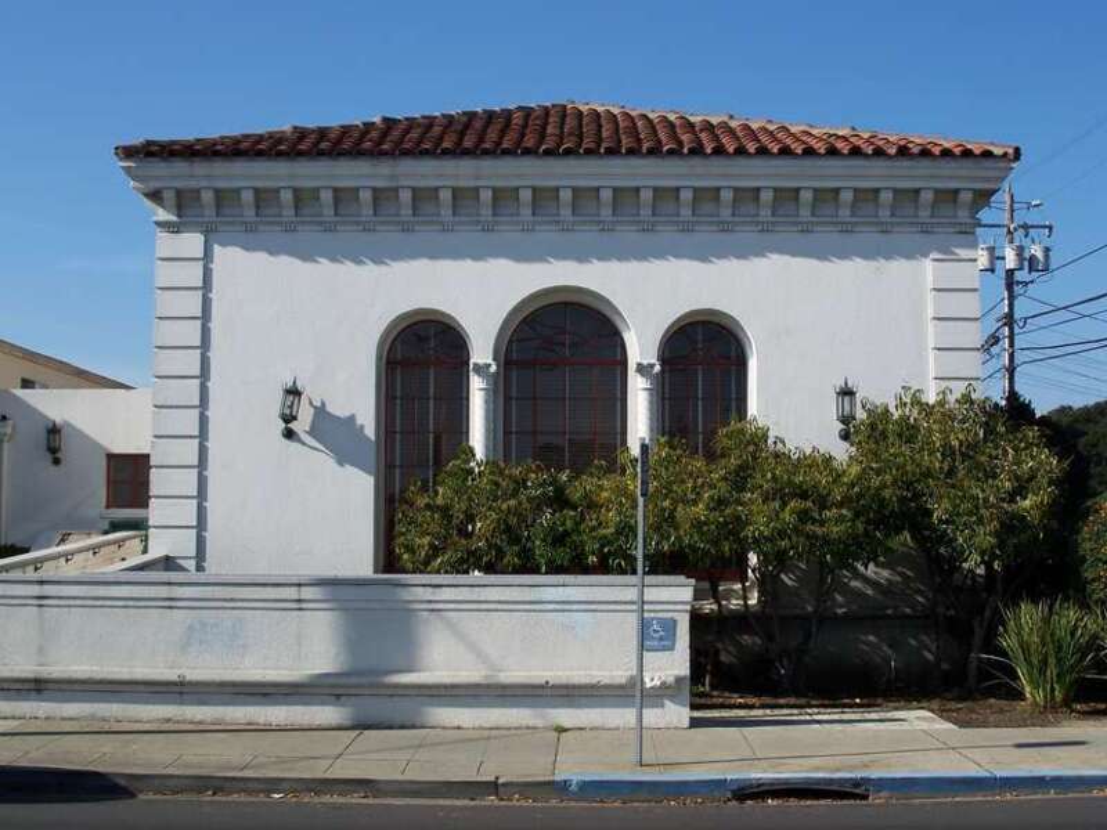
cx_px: 554
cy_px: 415
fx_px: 1631
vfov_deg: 28.6
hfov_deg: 37.5
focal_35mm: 51
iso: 64
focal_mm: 10.7
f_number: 4.5
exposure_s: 1/500
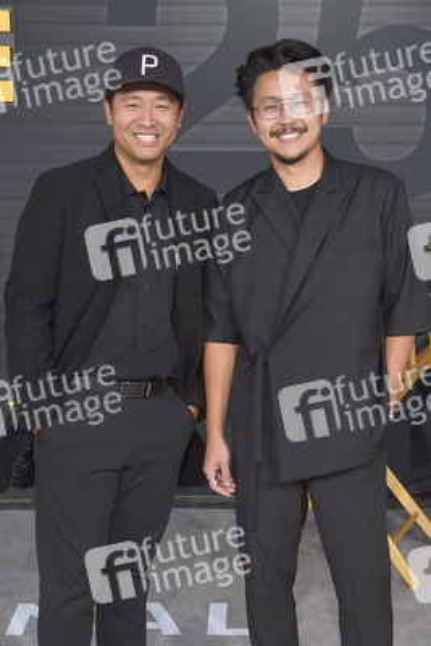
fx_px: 789
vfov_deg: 44.5
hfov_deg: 30.5
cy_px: 323
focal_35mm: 44
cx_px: 216
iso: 320
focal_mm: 44
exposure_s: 1/250
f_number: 6.3
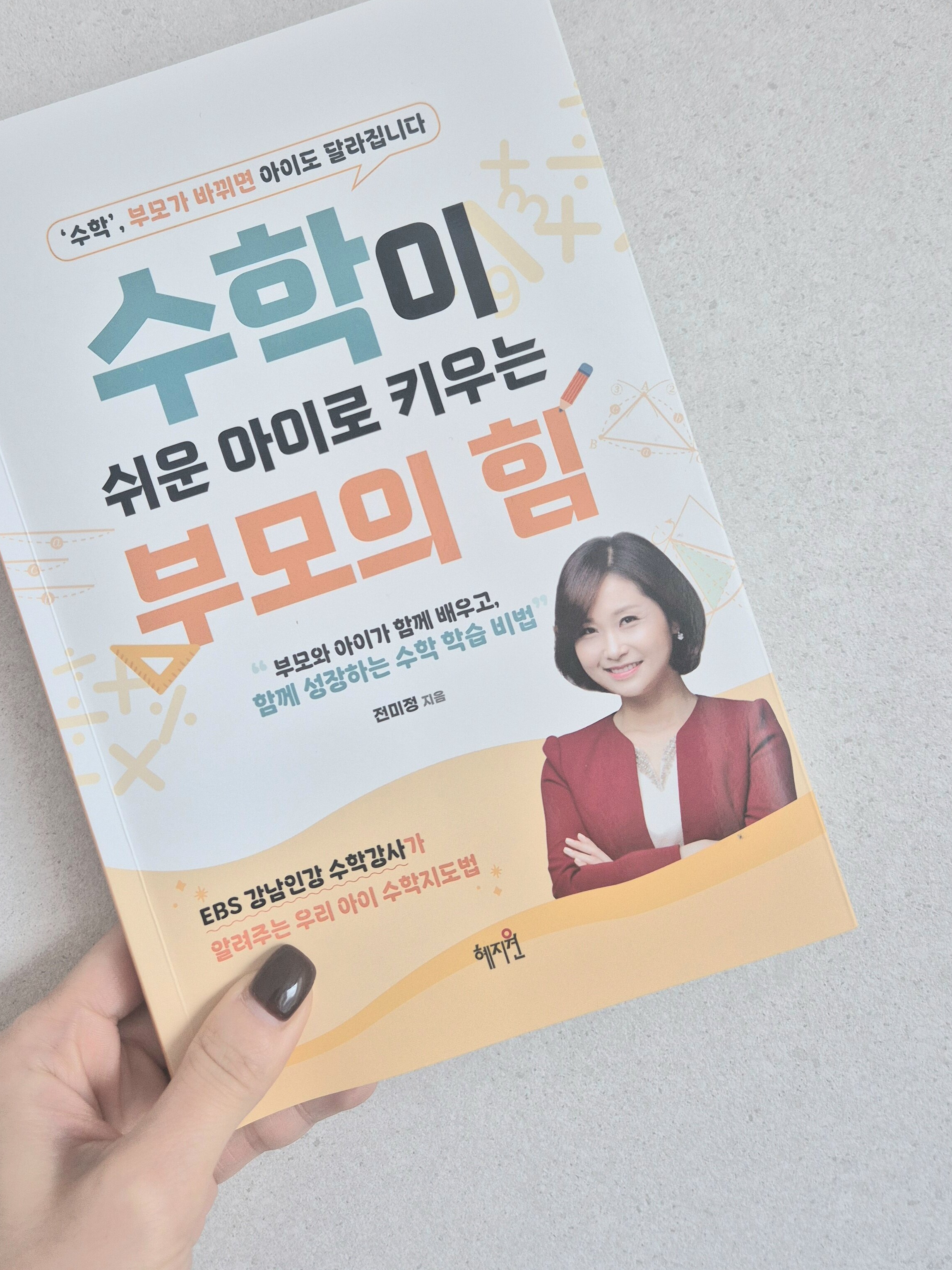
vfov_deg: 59.5
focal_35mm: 30
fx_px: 1100
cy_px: 512
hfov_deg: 46.4
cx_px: 367
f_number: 1.8
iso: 64
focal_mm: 5.4
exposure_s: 1/53.2
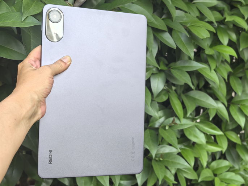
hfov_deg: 35.6
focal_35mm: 54
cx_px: 124
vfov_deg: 27.0
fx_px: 387
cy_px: 93
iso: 50
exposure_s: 1/139
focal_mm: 8.5
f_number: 2
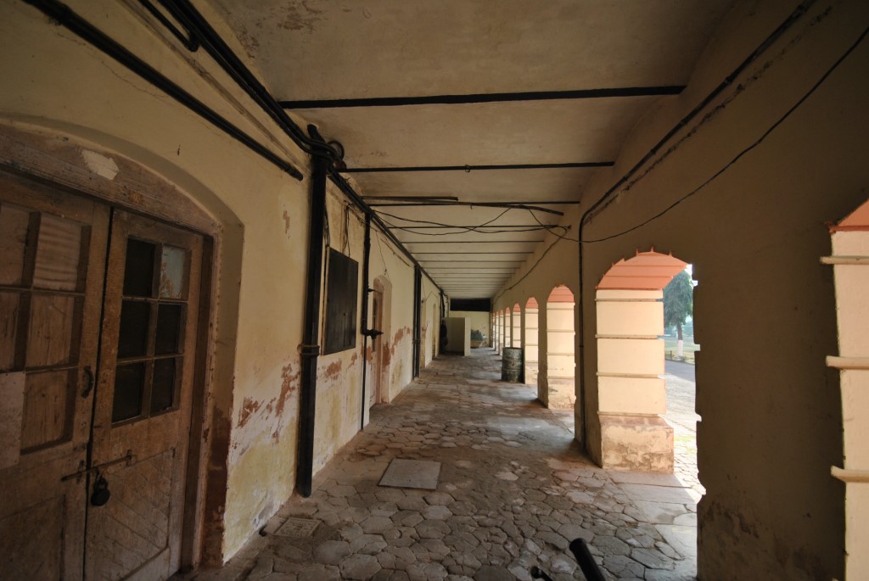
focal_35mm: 15
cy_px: 290
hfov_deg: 100.3
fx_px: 362
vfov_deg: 77.5
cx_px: 434
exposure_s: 1/125
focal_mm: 10
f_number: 5.6
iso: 200
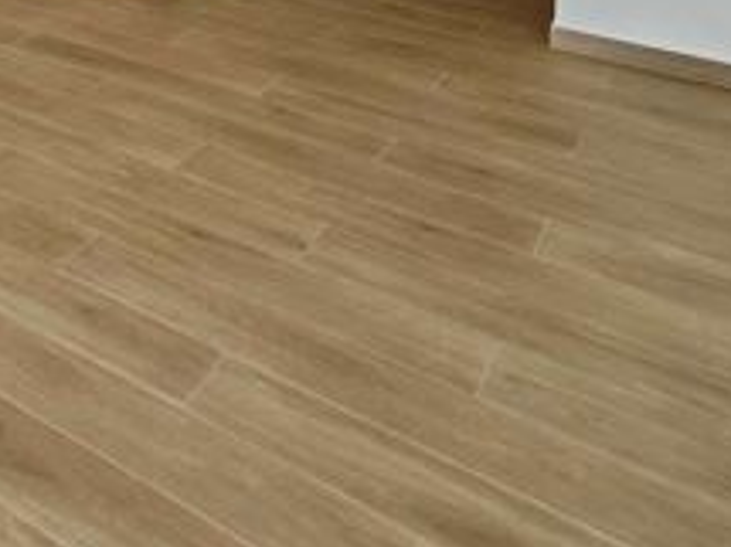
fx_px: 971
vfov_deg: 24.2
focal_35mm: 46
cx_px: -280
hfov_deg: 30.1
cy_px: -285
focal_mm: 2.16
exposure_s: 1/100
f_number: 2.2
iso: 64
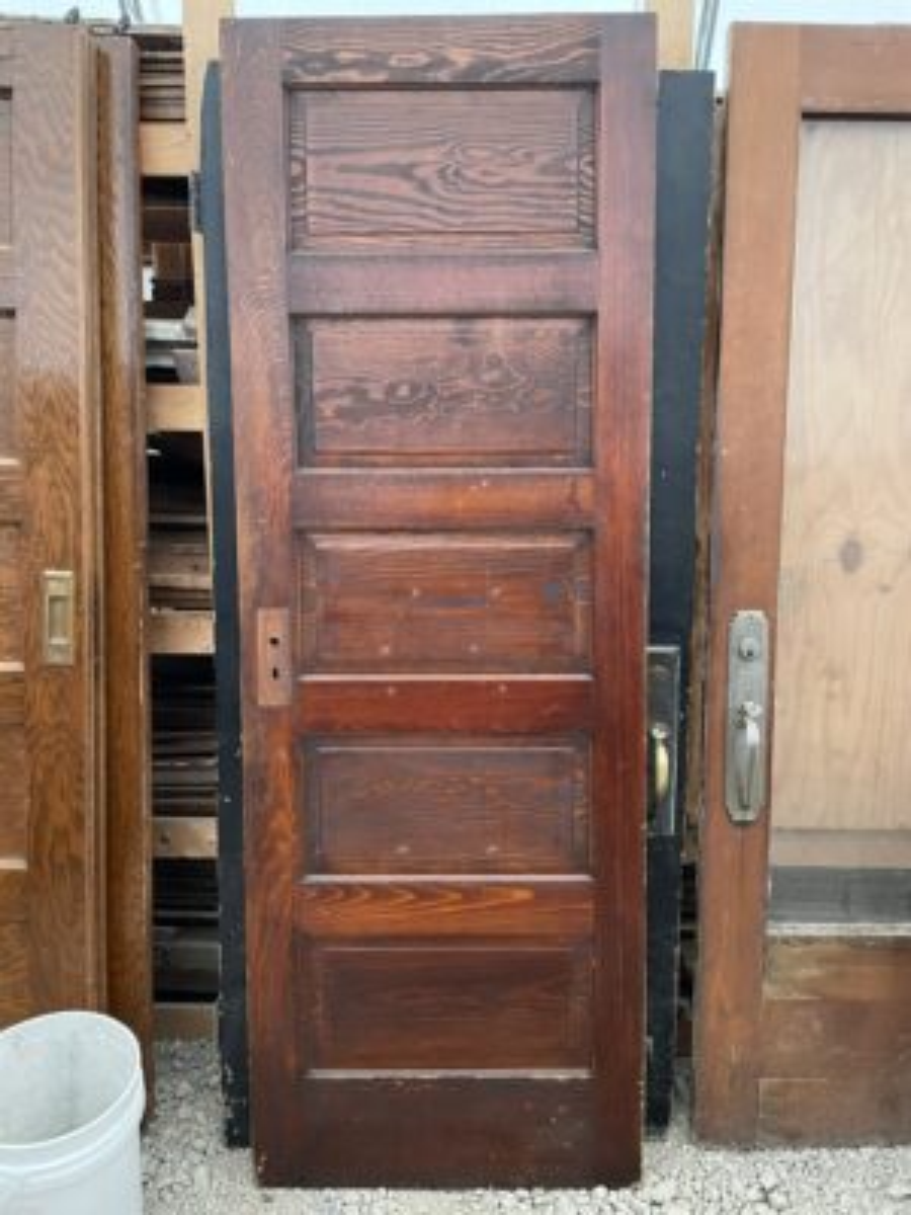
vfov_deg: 67.3
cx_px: 456
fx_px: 912
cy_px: 608
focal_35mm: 26
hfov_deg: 53.1
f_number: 1.6
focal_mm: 4.2
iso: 500
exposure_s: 1/53
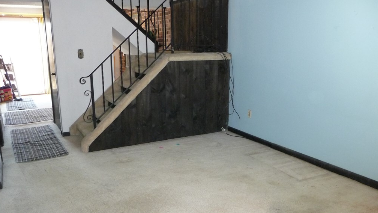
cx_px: 188
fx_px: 311
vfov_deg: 37.7
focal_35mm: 31
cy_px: 120
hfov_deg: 62.6
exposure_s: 1/30
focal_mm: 4.7
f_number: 3.3
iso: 400
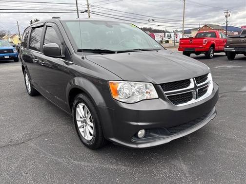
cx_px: 123
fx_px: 185
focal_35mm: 26
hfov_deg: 67.3
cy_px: 92
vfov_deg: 53.1
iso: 50
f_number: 1.6
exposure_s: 1/565
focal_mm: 5.96
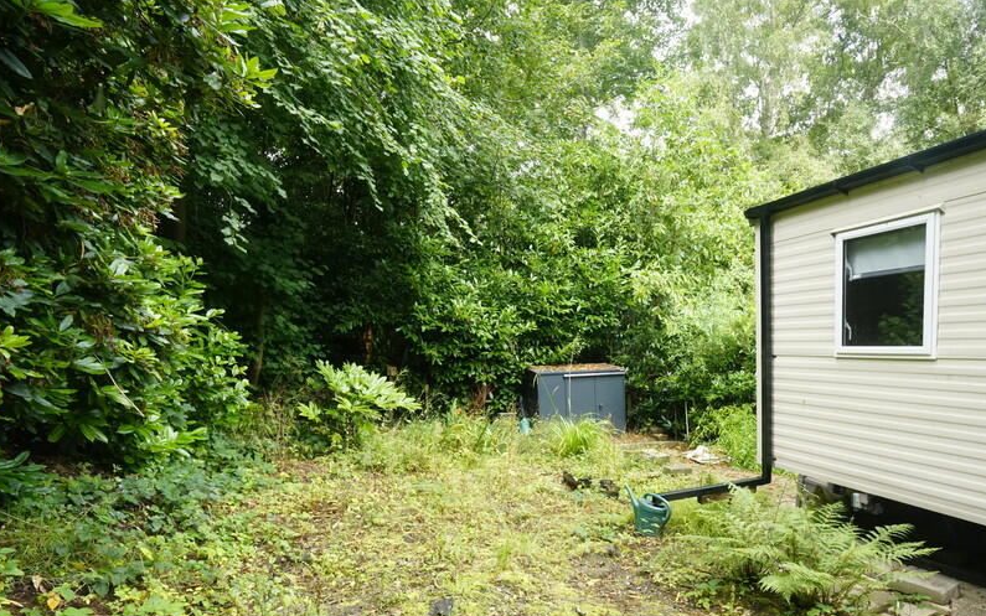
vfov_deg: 55.8
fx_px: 564
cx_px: 620
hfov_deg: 80.7
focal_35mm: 21
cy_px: 421
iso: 2500
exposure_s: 1/60
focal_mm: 16
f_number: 16
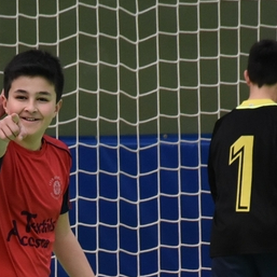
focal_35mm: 625
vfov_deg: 2.8
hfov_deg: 2.8
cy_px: 321
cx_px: -5
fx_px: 5658
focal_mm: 140
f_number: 5.6
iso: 1400
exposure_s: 1/500
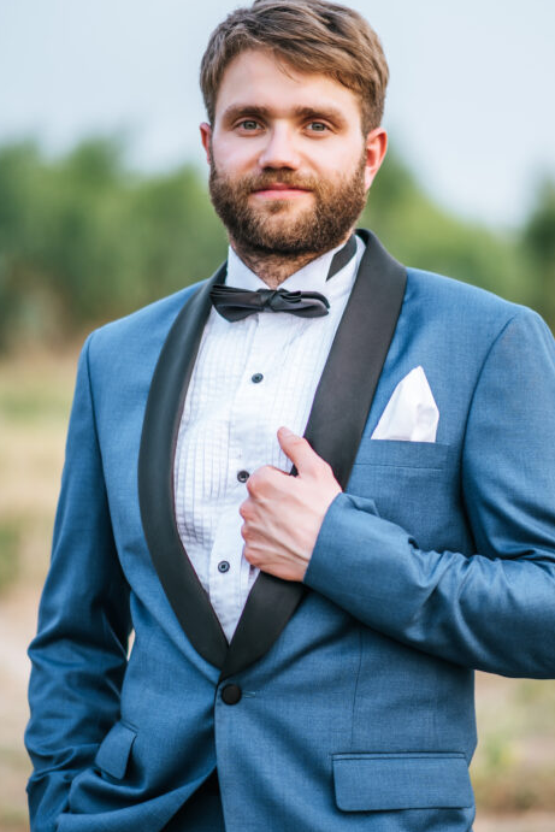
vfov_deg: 16.3
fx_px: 2912
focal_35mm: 126
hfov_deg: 10.9
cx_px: 358
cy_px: 372
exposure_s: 1/400
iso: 125
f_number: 1.8
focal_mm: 85
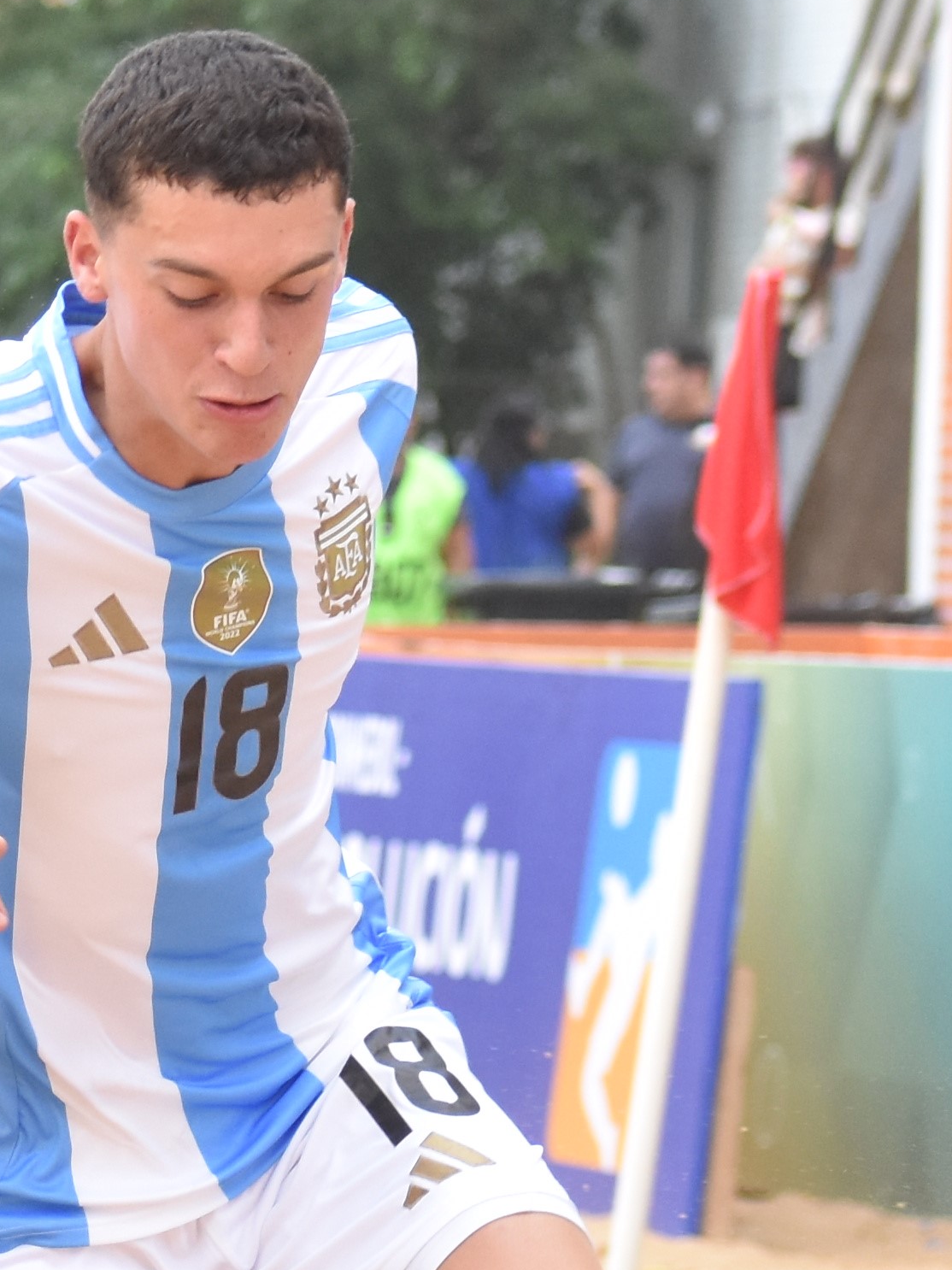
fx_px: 17093
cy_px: 1191
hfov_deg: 3.2
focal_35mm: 466
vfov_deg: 4.3
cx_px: -390
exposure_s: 1/640
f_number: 4.8
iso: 800
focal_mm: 80
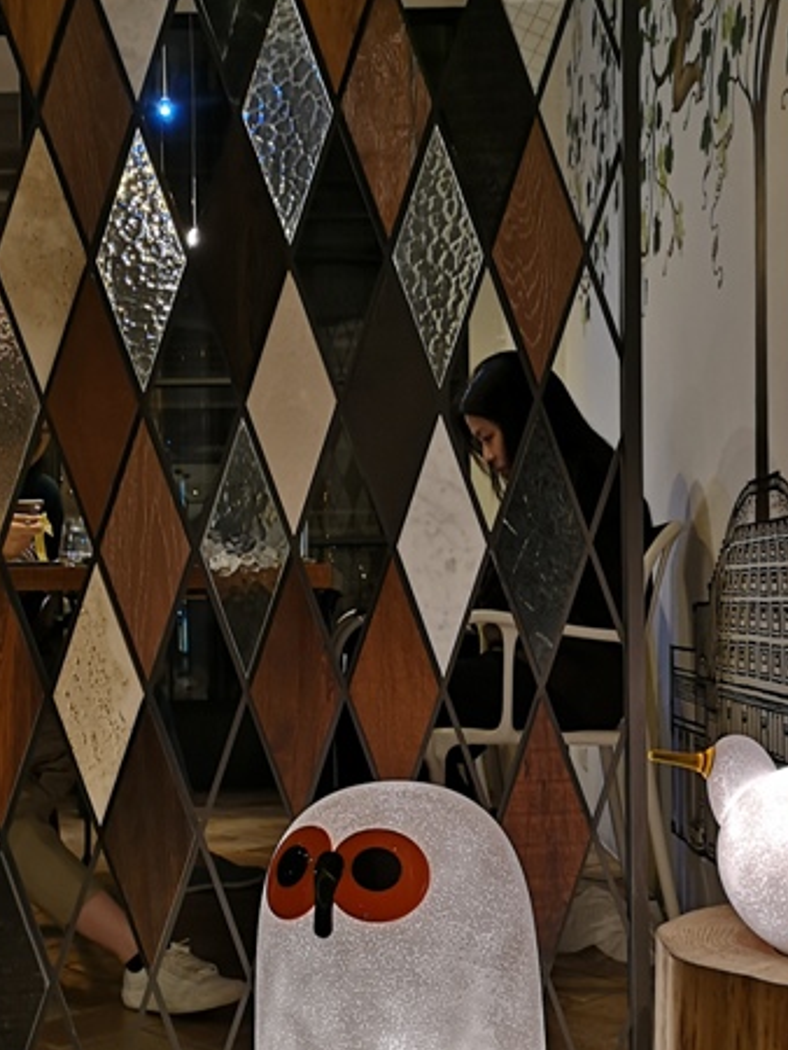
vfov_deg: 39.5
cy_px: 623
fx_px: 1456
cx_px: 371
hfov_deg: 30.3
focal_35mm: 48
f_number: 1.8
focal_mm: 3.95
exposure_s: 1/33.3
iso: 160
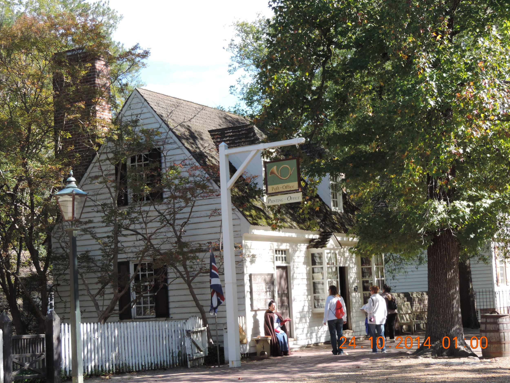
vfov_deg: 21.0
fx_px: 1031
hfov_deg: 27.8
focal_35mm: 70
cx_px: 255
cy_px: 192
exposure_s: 1/160
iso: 80
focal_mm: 12.4
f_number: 3.9
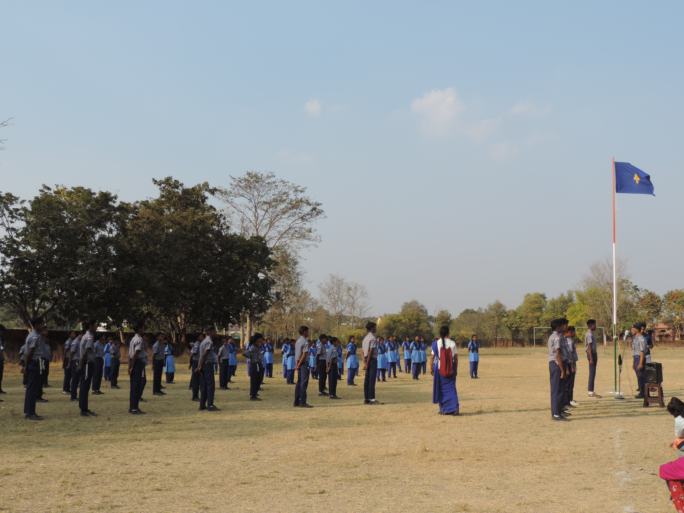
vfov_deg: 36.0
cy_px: 256
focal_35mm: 40
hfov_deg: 46.8
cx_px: 342
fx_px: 790
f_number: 3.3
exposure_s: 1/640
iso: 80
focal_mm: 7.1
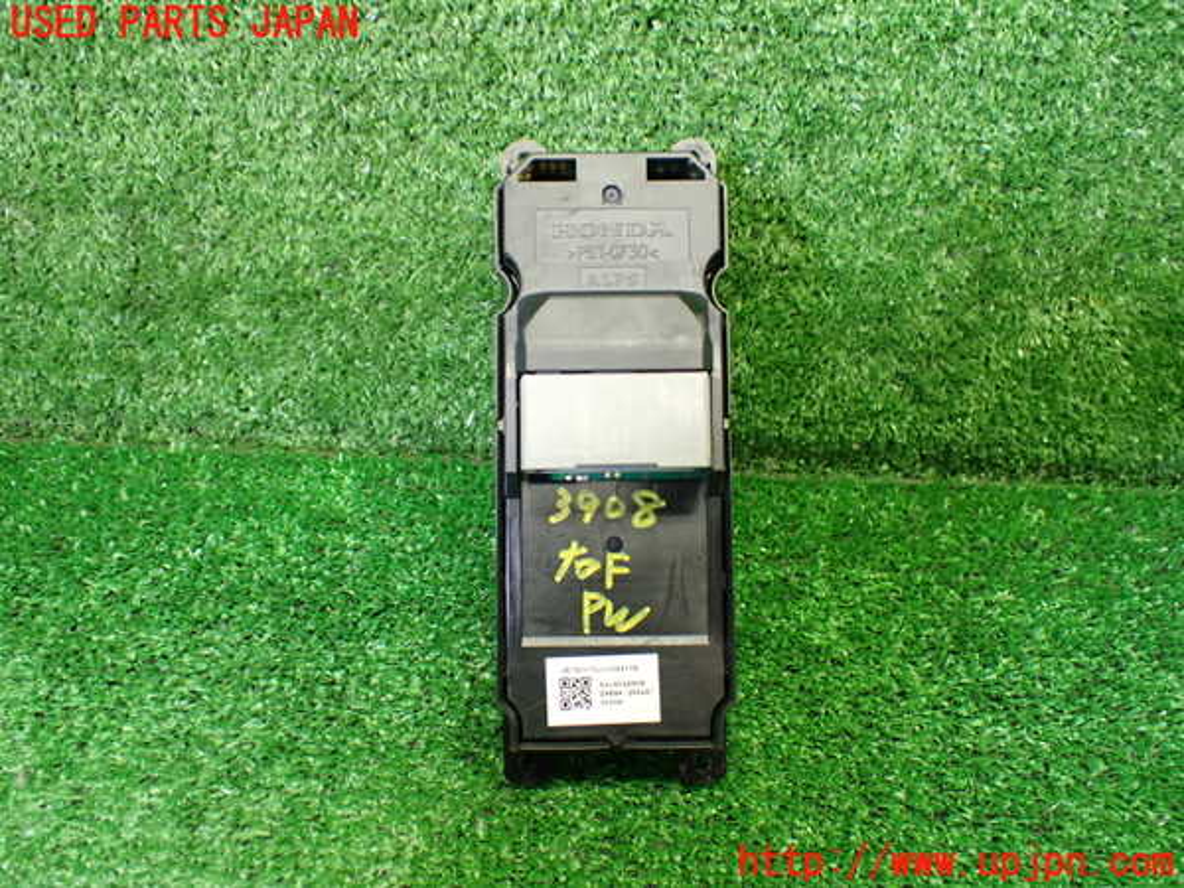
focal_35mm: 30
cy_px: 444
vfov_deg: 46.8
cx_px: 592
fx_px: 1026
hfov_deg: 60.0
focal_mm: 5.4
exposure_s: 1/125
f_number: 2.3
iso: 800
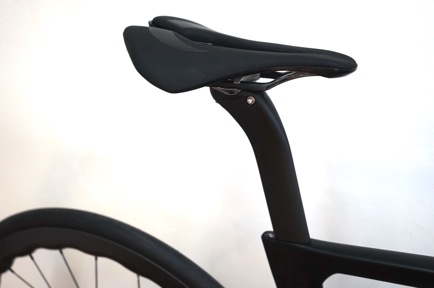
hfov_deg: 42.8
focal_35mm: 46
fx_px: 554
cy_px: 144
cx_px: 217
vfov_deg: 29.2
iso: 1000
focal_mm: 46
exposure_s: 1/160
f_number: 4.5
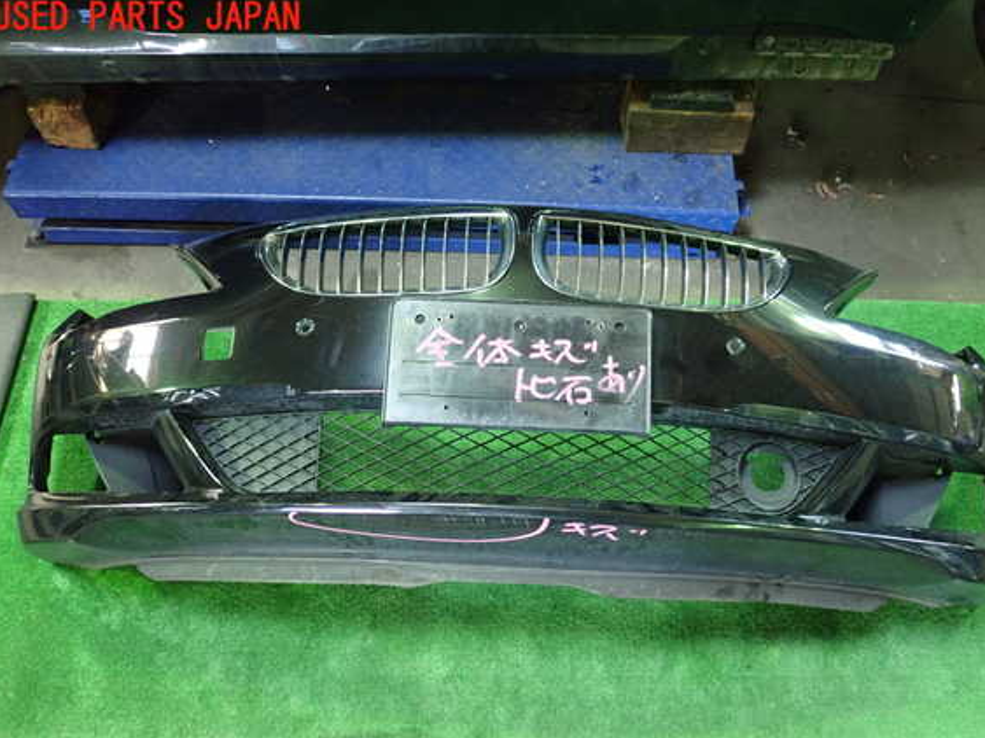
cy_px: 390
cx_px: 507
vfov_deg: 44.1
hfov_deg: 56.8
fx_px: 910
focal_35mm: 32
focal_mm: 5.5
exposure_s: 1/40
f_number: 2.3
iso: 800
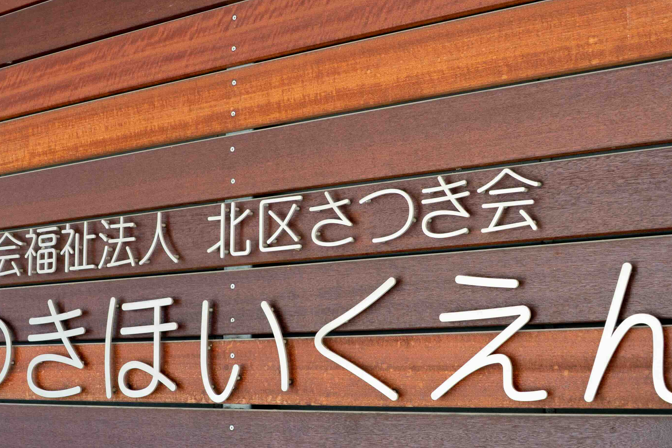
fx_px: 1064
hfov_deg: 35.0
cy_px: 272
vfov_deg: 23.7
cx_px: 279
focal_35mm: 57
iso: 200
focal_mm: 23
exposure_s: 1/40
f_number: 7.1
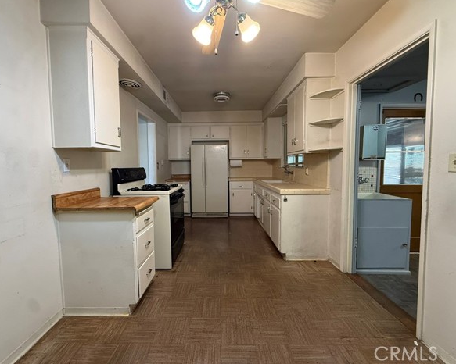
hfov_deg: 96.8
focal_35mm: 15
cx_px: 220
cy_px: 177
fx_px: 202
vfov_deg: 84.0
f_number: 2.2
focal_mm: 2.22
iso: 320
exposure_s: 1/60
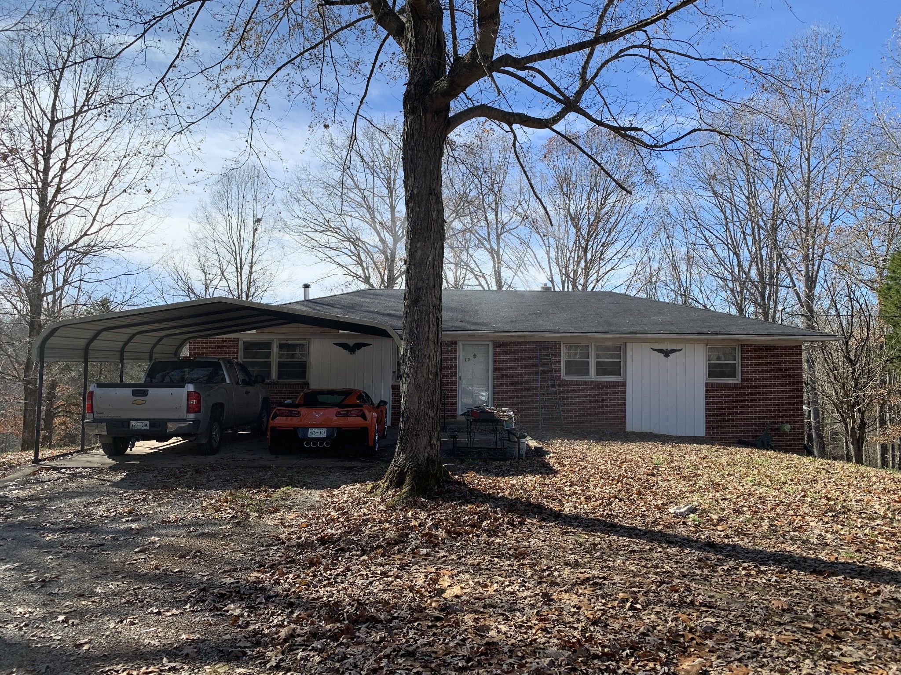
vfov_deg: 53.1
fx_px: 677
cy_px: 338
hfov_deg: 67.3
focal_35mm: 26
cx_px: 450
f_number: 1.8
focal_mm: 4.25
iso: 25
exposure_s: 1/1490
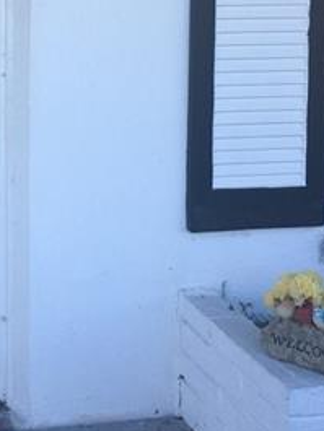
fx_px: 1047
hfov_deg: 17.0
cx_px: -31
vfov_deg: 22.7
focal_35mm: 84
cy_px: 49
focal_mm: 4.15
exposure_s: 1/371
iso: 25
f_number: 2.2
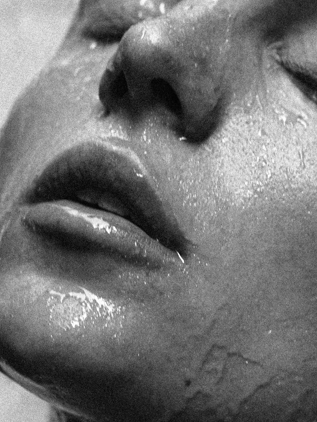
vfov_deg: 12.6
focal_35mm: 156
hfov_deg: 9.5
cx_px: 120
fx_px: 1904
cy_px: 346
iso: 250
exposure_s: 1/200
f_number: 4.5
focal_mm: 50
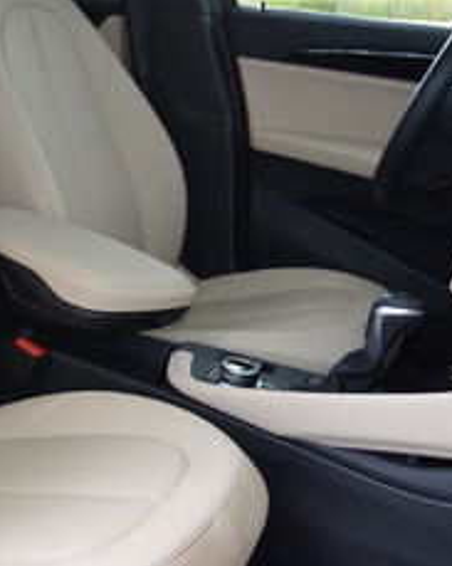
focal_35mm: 59
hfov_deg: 25.1
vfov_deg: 32.0
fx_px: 987
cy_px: 281
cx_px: 52
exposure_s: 1/125
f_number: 3.8
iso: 250
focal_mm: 24
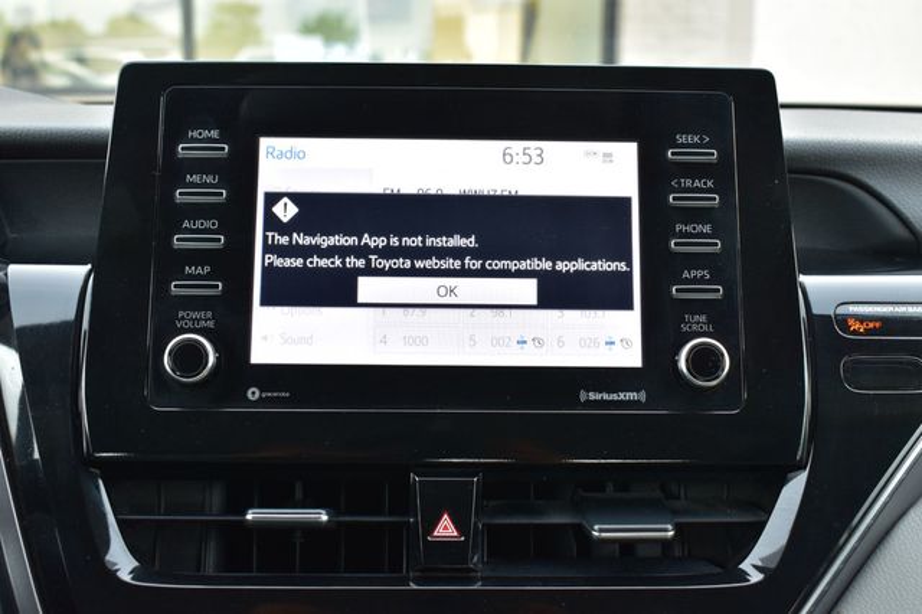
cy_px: 307
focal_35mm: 42
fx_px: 1075
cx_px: 461
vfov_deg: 31.9
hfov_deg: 46.4
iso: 400
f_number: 7.1
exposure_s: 1/30
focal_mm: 28
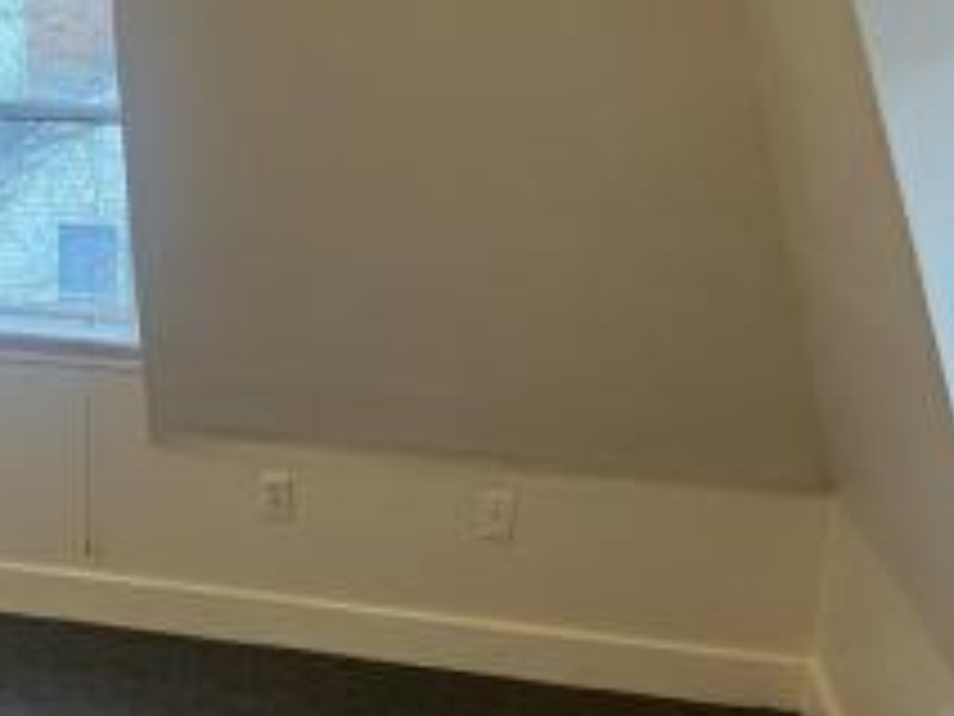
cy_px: 351
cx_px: 166
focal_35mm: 49
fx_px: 1350
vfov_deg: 29.7
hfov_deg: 37.3
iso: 100
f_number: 1.6
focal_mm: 5.1
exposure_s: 1/60
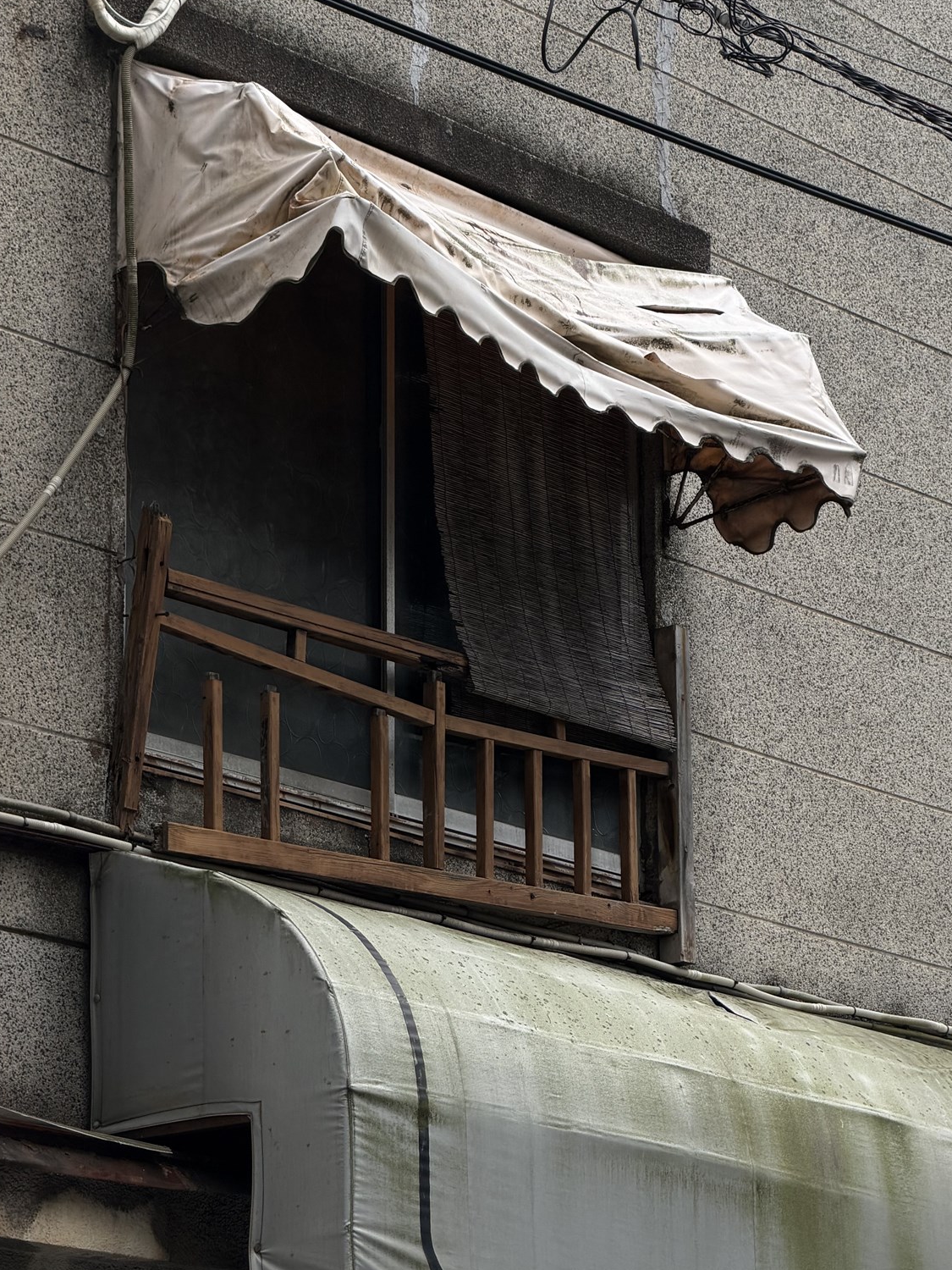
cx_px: 558
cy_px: 710
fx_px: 4694
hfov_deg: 11.6
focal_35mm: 128
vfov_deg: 15.4
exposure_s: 1/549
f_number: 2.8
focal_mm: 16.89
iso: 50
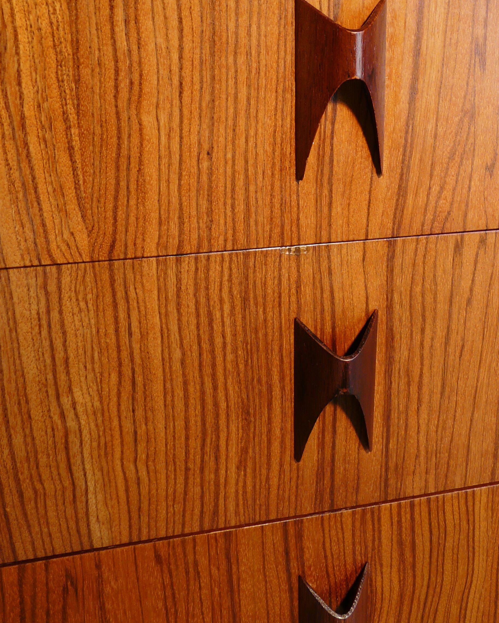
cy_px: 206
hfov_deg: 37.9
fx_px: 720
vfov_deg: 46.1
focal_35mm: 39
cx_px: 321
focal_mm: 4.6
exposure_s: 1/60
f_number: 2.8
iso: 100
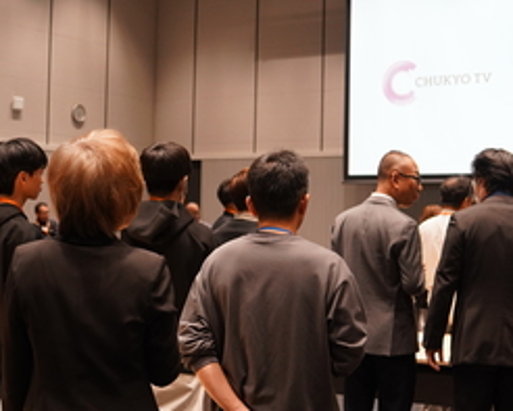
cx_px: 323
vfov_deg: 23.9
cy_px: 185
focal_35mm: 64
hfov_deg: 29.4
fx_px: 972
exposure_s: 1/160
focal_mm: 28
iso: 1600
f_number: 3.2
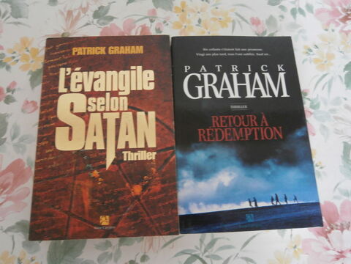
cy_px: 132
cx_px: 176
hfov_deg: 67.3
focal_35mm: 26
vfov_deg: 53.1
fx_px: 264
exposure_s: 1/8
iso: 200
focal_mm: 4.7
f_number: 2.8
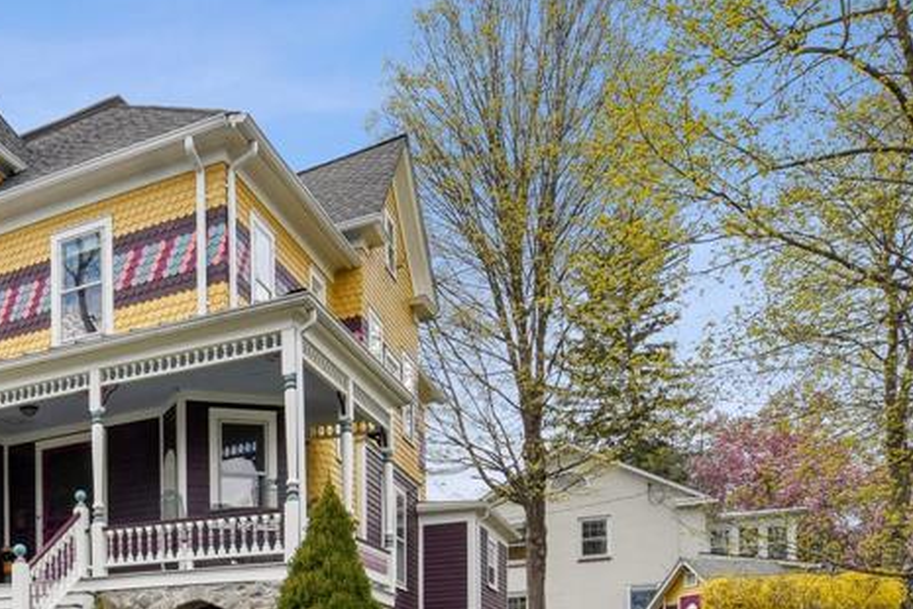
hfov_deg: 48.8
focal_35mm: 33
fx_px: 837
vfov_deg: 36.5
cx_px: 35
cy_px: 589
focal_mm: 10
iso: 500
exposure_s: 1/400
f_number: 8
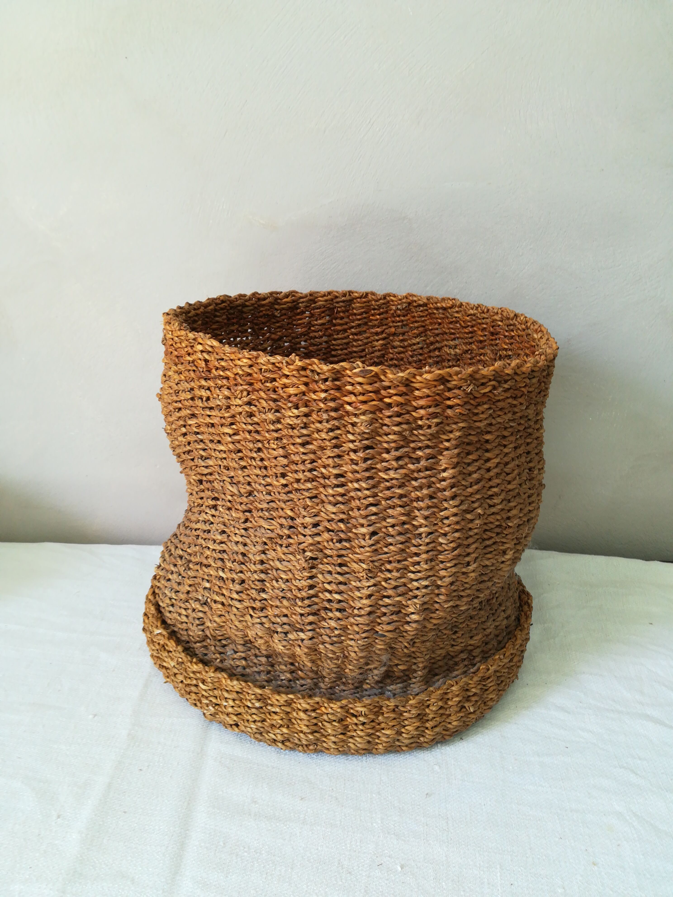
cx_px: 336
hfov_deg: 53.1
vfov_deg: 67.3
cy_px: 448
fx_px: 674
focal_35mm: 26
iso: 100
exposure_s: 1/33.3
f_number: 2.2
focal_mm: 3.83
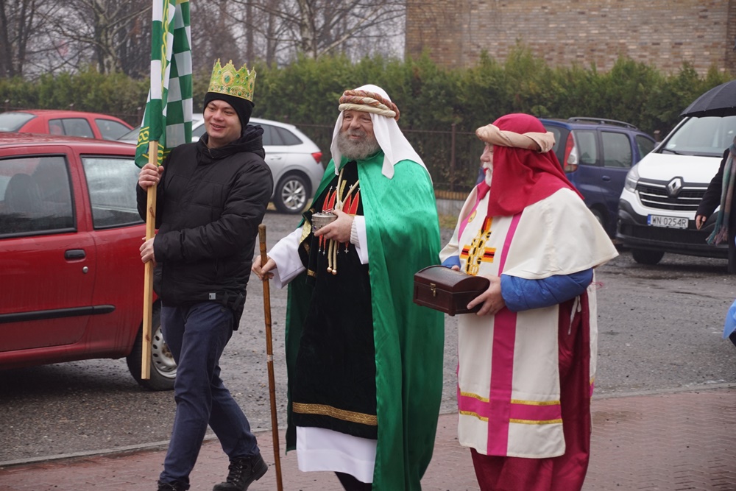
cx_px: 368
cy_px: 246
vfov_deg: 13.0
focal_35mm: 105
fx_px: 2147
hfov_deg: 19.5
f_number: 5
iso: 320
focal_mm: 70
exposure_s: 1/160
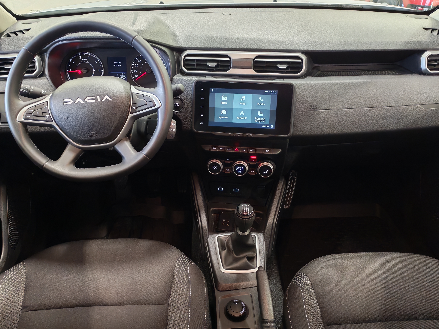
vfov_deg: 44.2
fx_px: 406
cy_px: 164
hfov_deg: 56.8
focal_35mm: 32
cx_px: 220
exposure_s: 1/50
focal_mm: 6.12
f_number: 1.9
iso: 1000
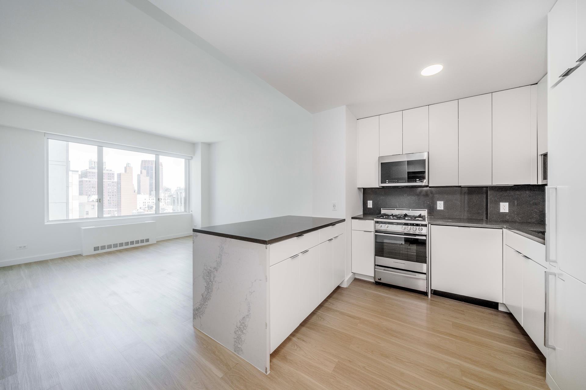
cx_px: 293
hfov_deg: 112.6
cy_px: 195
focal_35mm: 12
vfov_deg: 90.0
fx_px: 195
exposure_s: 1/25
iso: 320
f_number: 10
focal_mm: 12
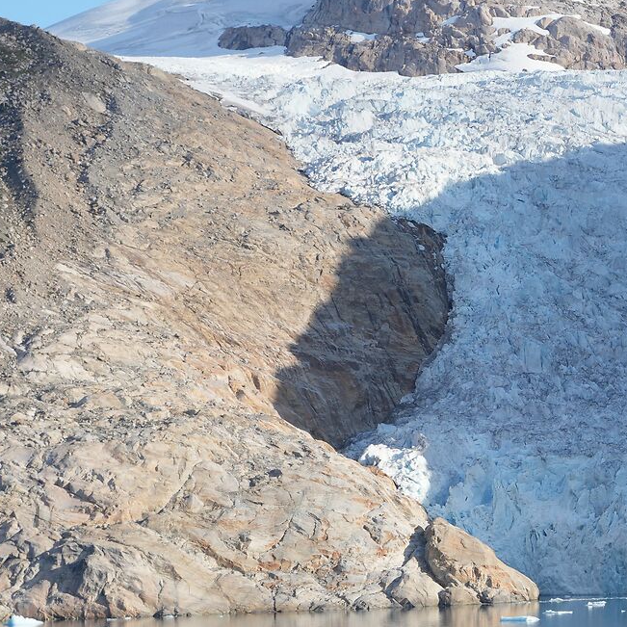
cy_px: 413
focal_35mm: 166
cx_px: 1111
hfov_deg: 10.0
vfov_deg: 10.5
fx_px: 3402
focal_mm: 53
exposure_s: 1/160
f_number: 9
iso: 100
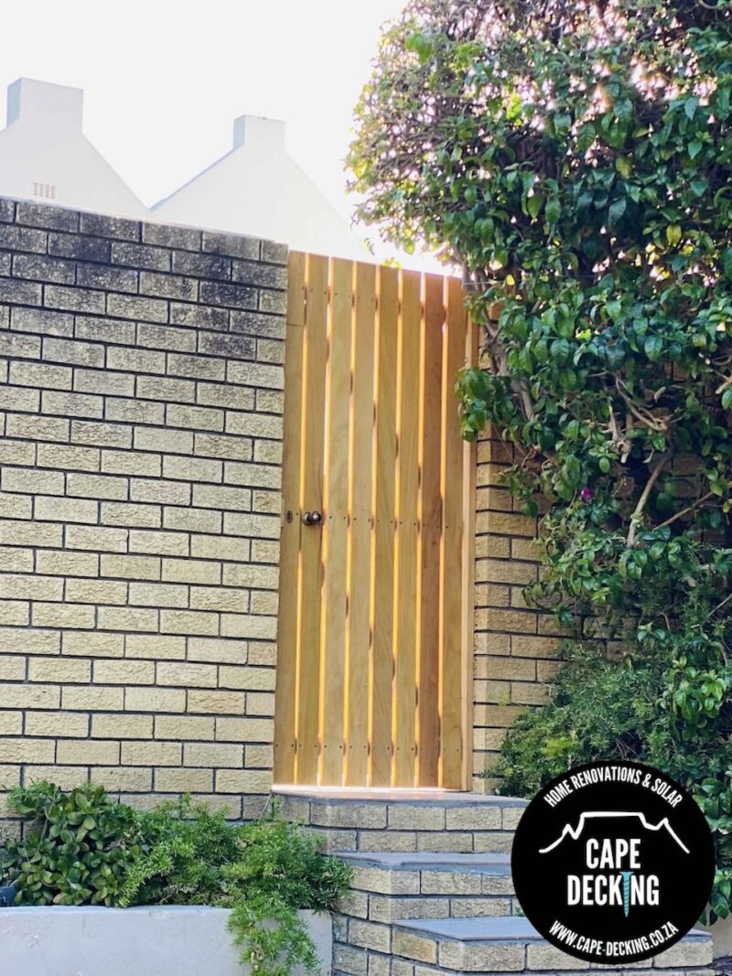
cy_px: 488
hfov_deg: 28.0
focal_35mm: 52
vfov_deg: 36.8
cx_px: 366
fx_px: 1466
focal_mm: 6
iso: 50
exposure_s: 1/122
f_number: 2
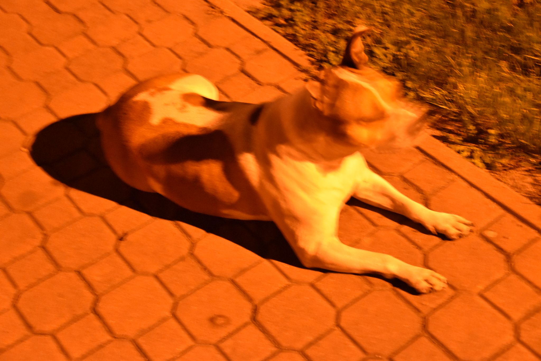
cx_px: 270
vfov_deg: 23.8
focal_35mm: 57
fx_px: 856
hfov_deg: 35.1
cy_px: 180
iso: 6400
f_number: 4.5
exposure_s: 1/2.5
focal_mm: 38
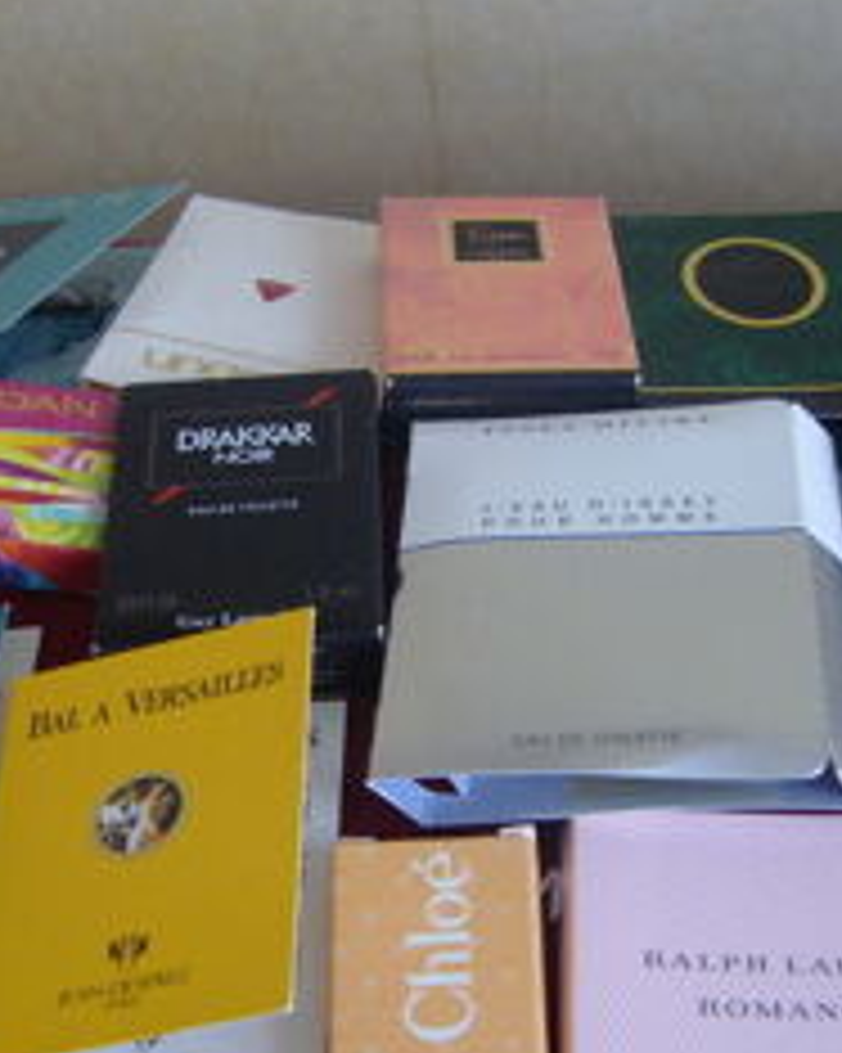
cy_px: 644
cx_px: 563
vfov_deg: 27.1
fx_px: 2182
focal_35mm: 70
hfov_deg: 21.8
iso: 200
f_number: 2.8
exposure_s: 1/15
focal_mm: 5.8
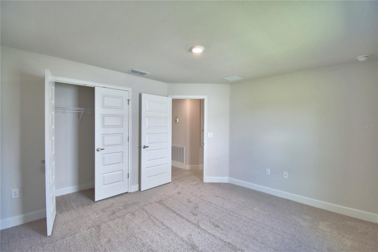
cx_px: 189
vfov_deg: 77.3
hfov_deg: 100.4
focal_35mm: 15
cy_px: 126
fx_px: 157
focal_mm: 10
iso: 400
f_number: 4.5
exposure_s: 1/125
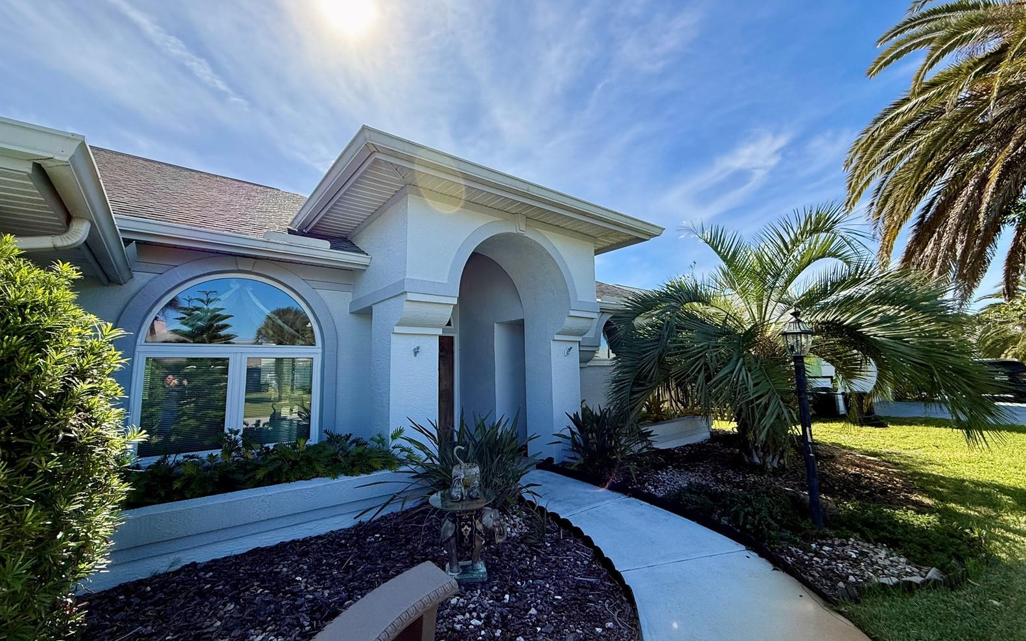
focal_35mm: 15
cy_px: 316
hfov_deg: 101.5
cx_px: 514
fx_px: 419
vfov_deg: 74.8
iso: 64
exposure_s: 1/1285
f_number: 2.2
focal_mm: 2.22
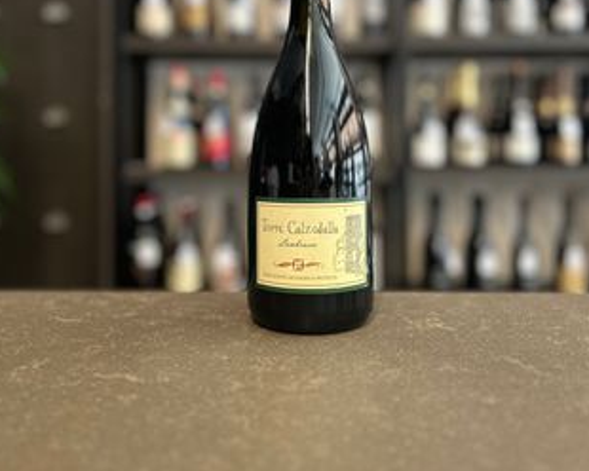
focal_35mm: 35
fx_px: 610
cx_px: 291
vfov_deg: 41.4
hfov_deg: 51.5
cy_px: 138
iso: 200
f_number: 1.5
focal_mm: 5.7
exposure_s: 1/50
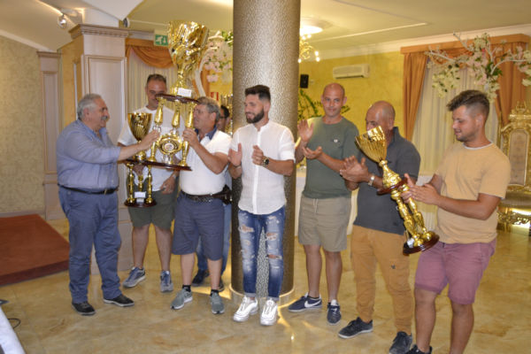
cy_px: 177
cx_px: 266
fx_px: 442
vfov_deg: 43.6
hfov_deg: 61.9
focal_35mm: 30
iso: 1100
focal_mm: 20
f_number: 3.5
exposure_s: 1/60
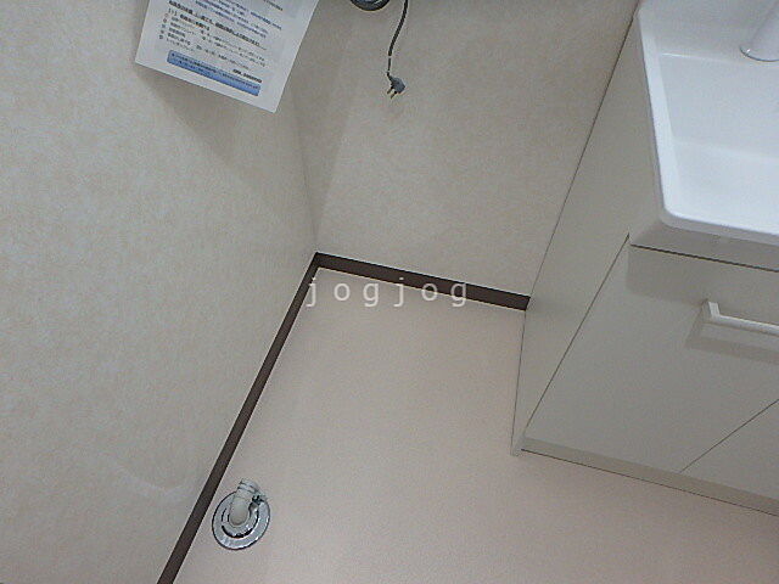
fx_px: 473
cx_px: 390
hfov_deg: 79.0
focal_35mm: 21
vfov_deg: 63.4
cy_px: 292
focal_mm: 3.7
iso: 320
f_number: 3.5
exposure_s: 1/30
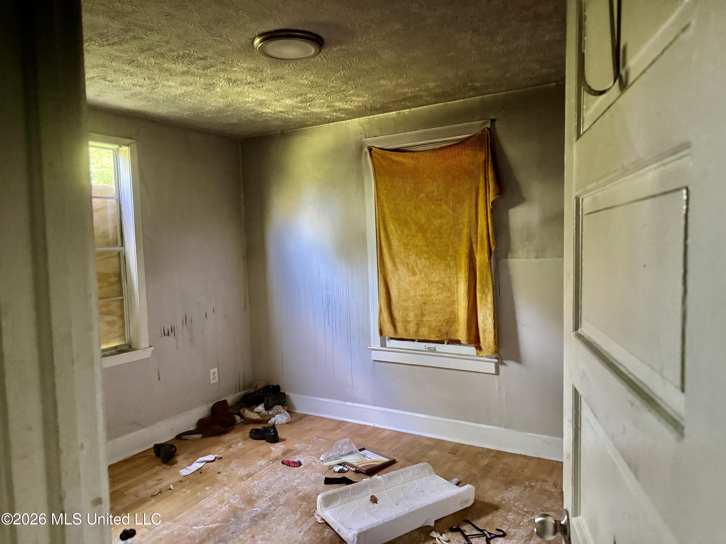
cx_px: 363
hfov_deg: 71.6
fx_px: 503
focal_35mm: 24
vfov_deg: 56.8
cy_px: 272
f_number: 1.78
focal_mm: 6.76
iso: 1000
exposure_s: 1/36
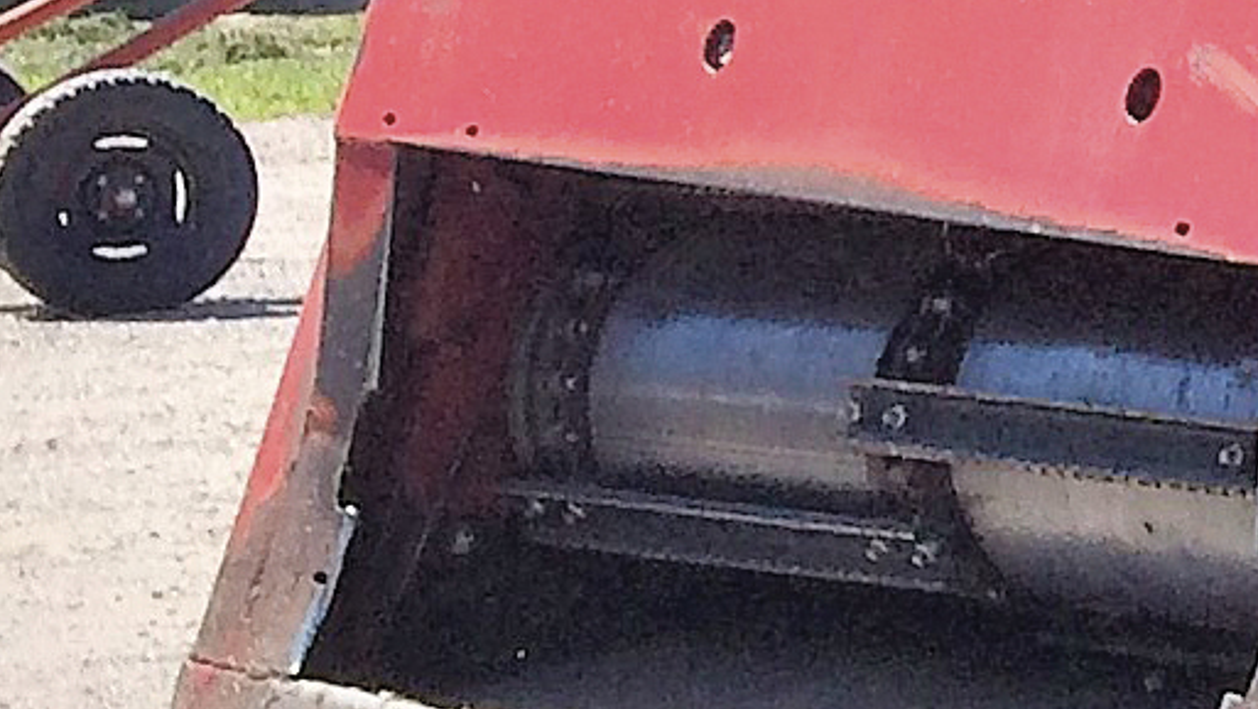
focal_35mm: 201
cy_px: -329
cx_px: 2933
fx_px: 6707
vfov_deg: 6.0
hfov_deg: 9.6
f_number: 2.2
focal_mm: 4.15
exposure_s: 1/1368
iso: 32
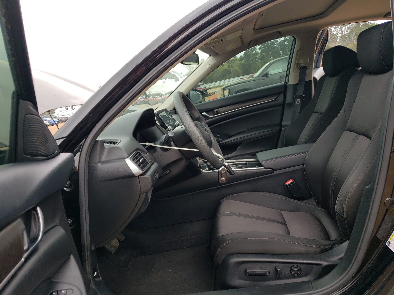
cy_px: 148
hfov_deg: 67.3
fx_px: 296
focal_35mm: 26
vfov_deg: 53.1
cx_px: 197
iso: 50
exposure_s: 1/192
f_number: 1.5
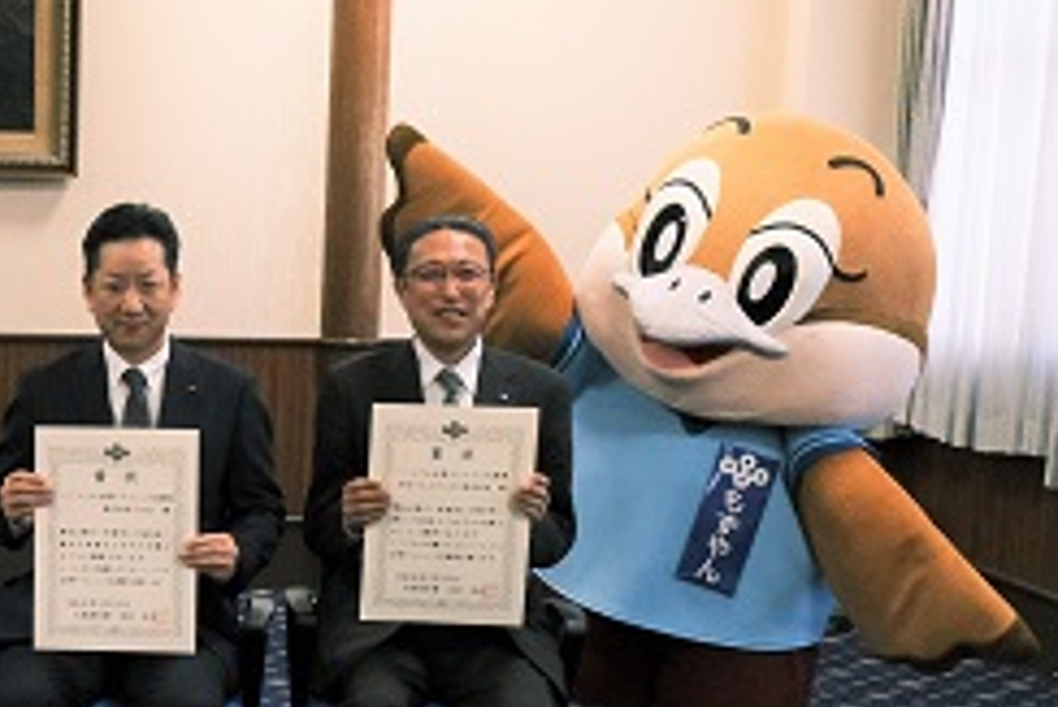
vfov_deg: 16.8
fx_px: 2382
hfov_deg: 23.2
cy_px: 455
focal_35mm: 81
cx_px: -169
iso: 8000
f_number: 8
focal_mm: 22.8
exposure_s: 1/250
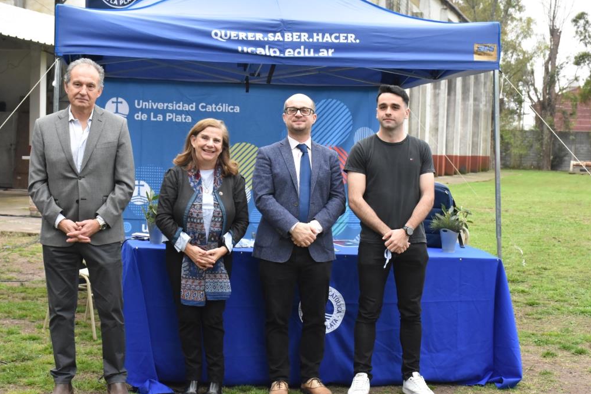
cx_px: 298
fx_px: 1002
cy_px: 200
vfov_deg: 22.3
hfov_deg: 32.9
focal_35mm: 61
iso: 2000
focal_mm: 40
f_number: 8
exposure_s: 1/250
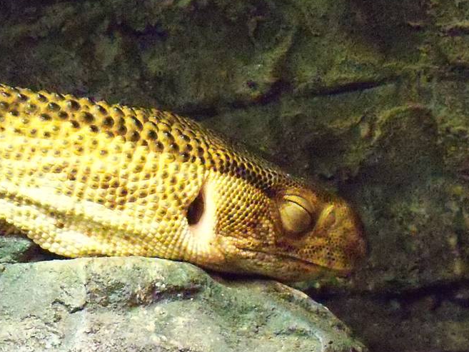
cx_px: 191
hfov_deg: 7.7
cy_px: 168
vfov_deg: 5.8
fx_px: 3496
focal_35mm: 258
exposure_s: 1/50
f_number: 4.2
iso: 1600
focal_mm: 18.8
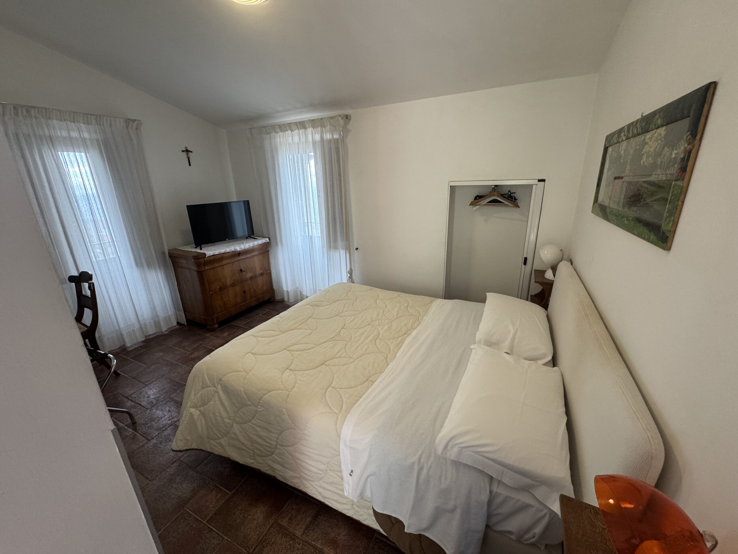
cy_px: 277
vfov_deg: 85.7
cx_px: 369
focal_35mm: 14
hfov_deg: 102.1
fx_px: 298
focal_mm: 2.22
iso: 200
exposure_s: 1/50
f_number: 2.2
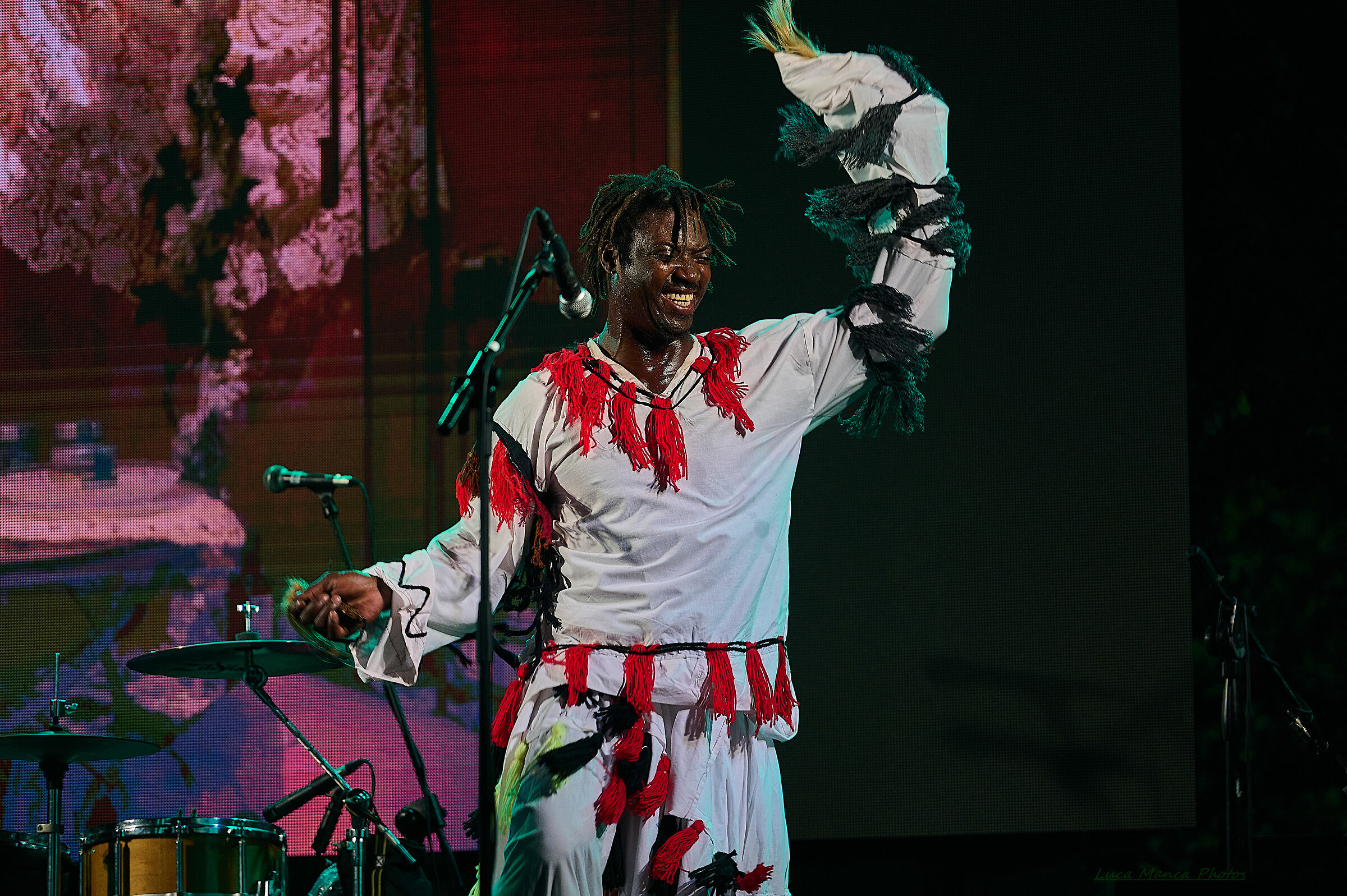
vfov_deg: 6.9
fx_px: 7478
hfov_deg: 10.3
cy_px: 448
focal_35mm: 200
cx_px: 674
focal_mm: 200
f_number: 3.3
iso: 1100
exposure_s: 1/350
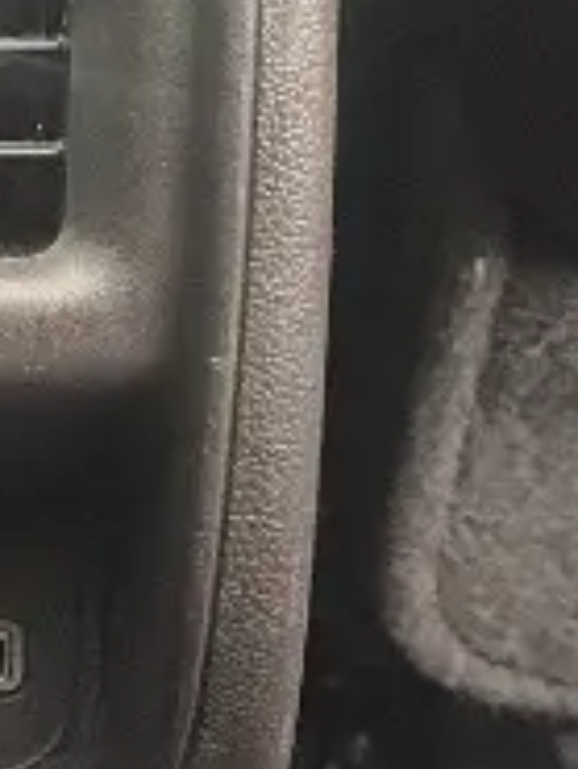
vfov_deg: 15.5
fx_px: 2824
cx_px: -478
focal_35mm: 127
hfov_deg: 10.9
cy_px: 441
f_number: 1.8
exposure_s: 1/120
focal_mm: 5.56
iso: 491
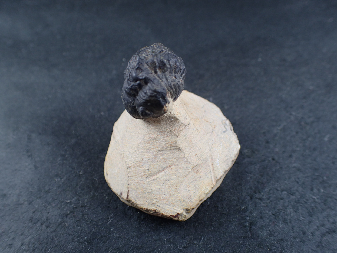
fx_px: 292
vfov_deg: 46.8
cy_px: 126
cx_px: 168
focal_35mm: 30
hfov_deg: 60.0
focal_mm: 5.5
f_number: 2.3
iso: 100
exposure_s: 1/160
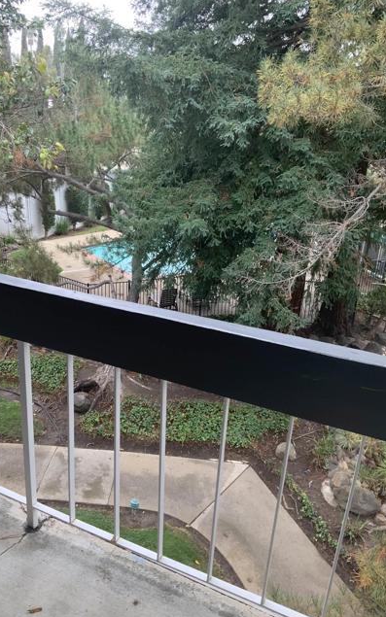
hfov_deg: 40.5
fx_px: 522
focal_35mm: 31
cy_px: 309
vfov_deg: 61.2
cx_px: 158
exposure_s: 1/120
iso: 50
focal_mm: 3
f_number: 1.8
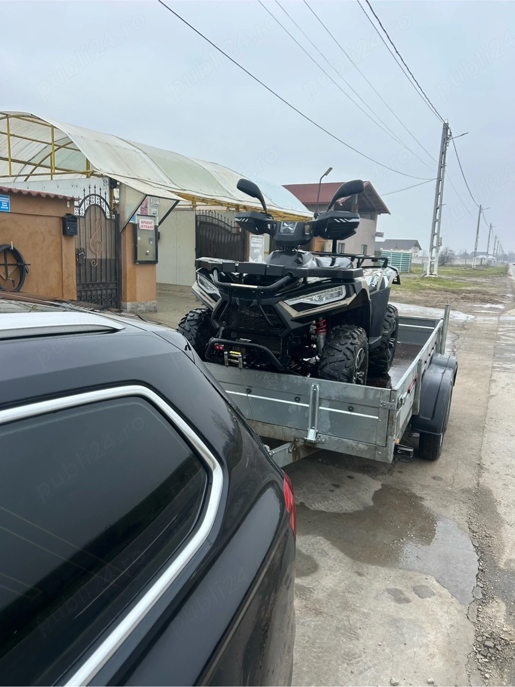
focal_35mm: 26
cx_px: 258
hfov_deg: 53.0
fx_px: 516
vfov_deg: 67.3
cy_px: 344
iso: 50
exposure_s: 1/1295
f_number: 1.5
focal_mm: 5.7
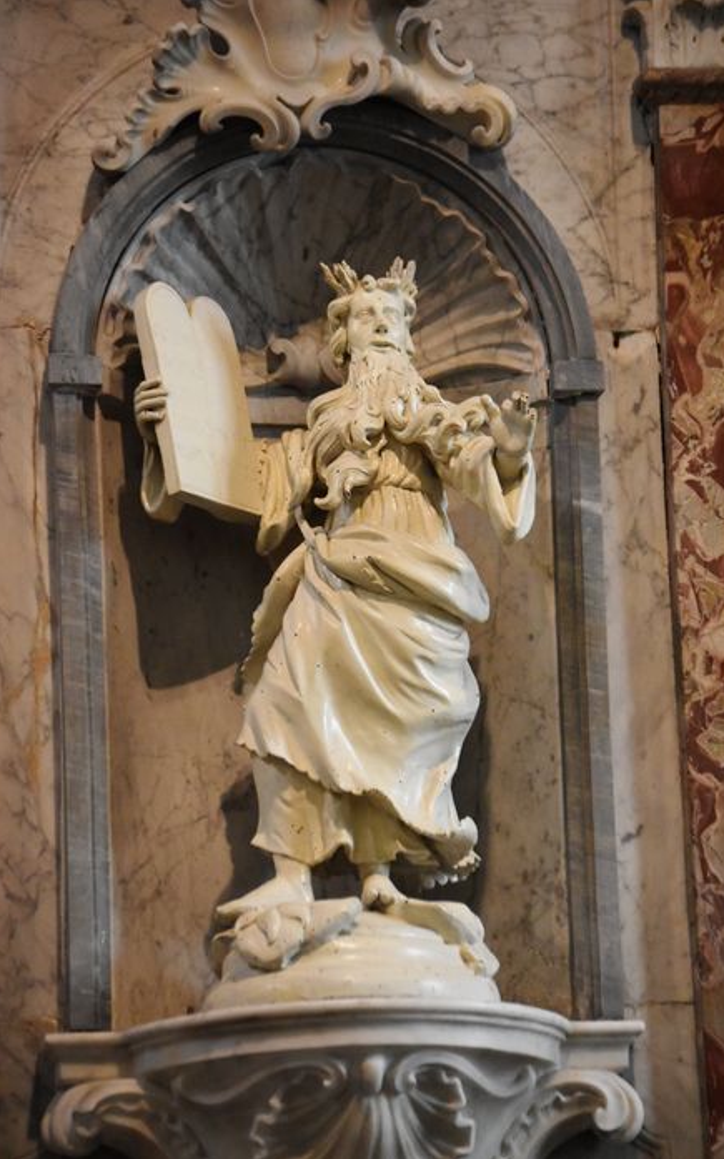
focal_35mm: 162
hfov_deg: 8.1
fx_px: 5099
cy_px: 580
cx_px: 384
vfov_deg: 13.0
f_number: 4.8
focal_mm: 105
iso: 5000
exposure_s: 1/125
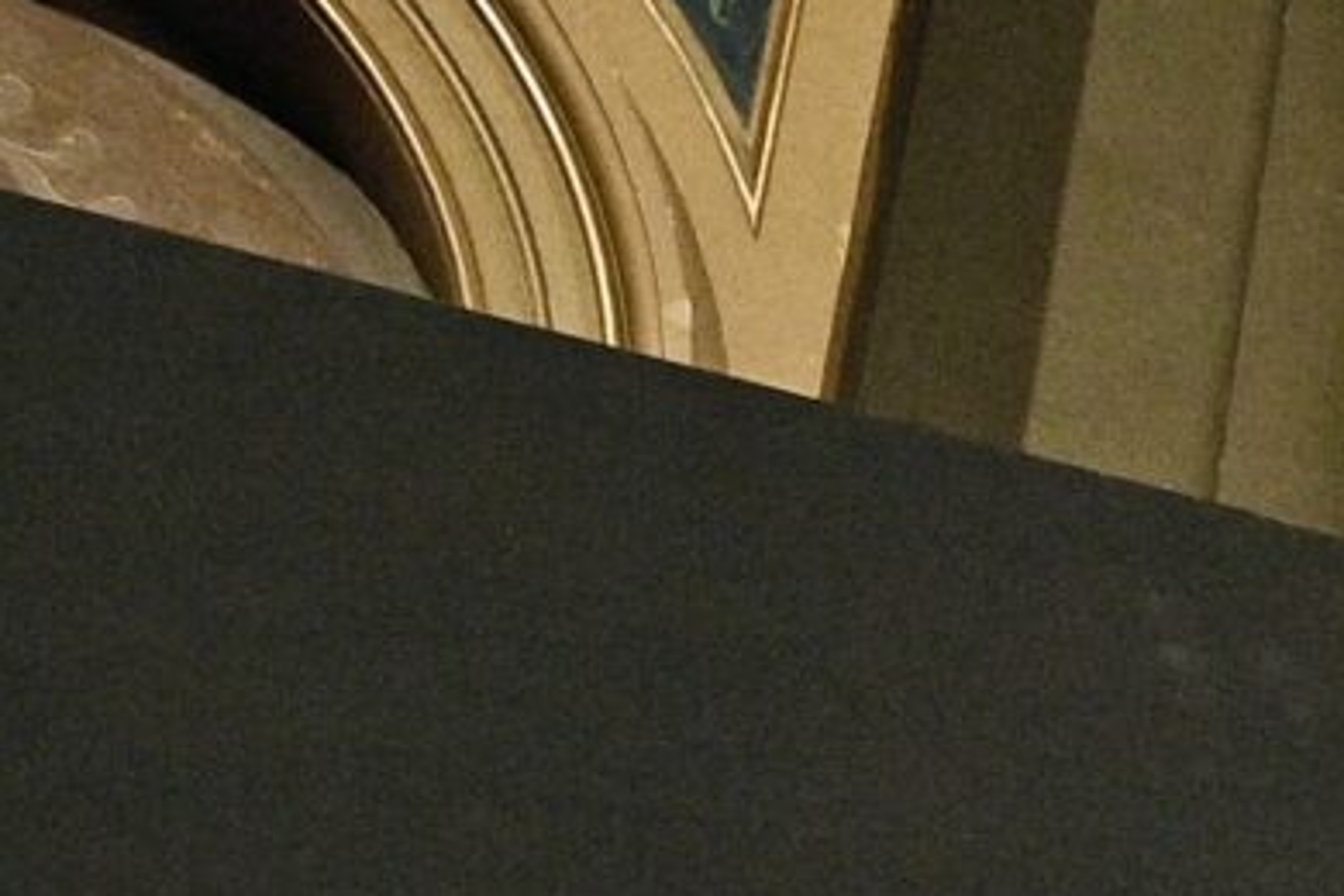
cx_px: 3084
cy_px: 1866
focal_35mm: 92
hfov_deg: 15.1
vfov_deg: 12.7
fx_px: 3434
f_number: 3.5
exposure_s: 1/320
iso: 4000
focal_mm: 14
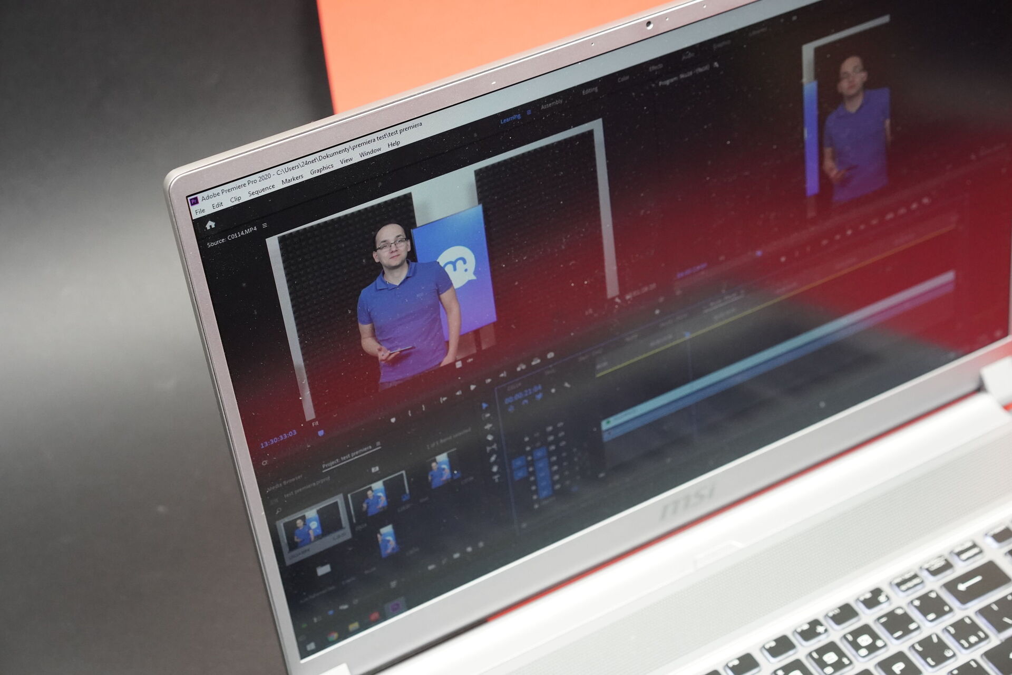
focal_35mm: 55
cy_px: 338
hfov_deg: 36.2
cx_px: 506
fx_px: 1546
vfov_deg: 24.6
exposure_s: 1/200
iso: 6400
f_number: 5.6
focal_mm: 55
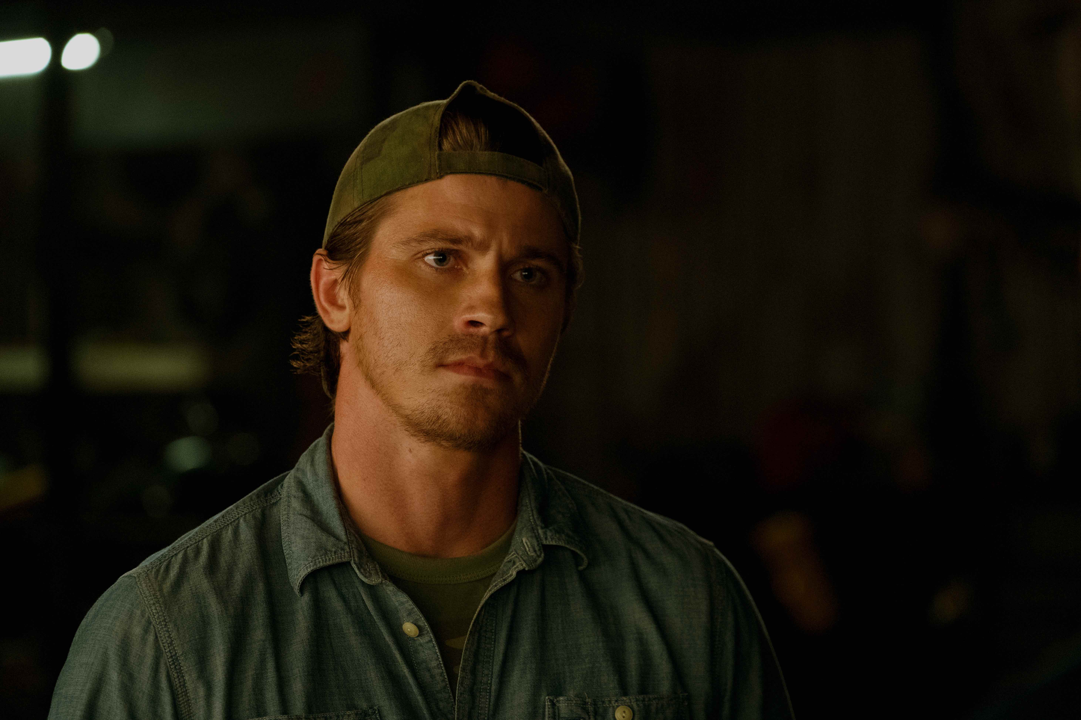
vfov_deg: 10.1
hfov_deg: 15.1
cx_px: 540
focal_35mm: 136
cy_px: 360
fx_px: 4083
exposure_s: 1/40
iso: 4000
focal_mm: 90.6
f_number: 3.2
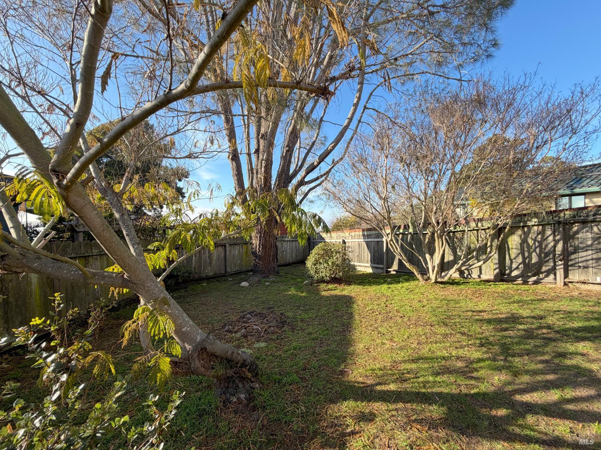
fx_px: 243
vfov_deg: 85.7
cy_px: 225
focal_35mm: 14
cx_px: 300
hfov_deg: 102.1
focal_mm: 2.22
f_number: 2.2
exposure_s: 1/518
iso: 40
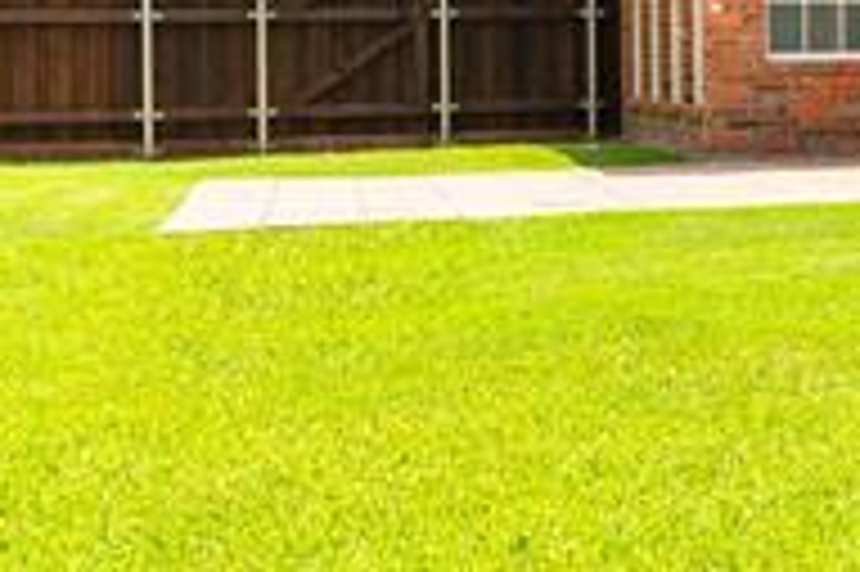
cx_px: 1252
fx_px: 2053
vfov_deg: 15.7
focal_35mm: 86
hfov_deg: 20.6
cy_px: 56
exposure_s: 1/160
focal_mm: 16
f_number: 7.1
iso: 100
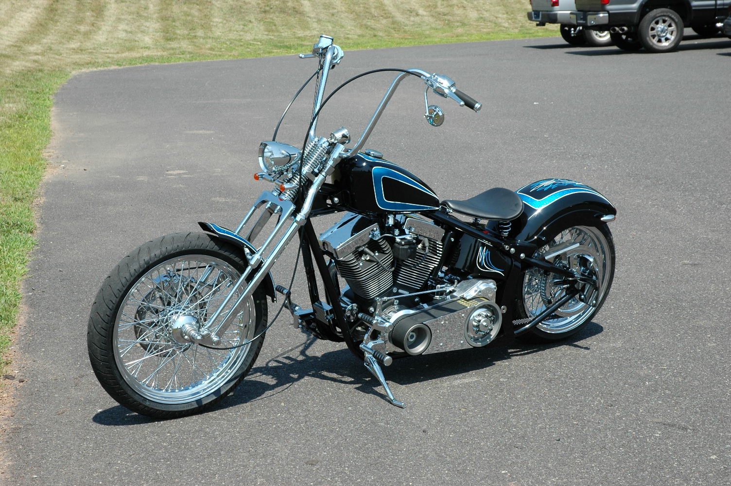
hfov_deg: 28.1
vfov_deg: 18.9
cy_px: 243
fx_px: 1461
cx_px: 366
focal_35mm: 72
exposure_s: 1/320
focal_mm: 48
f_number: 9
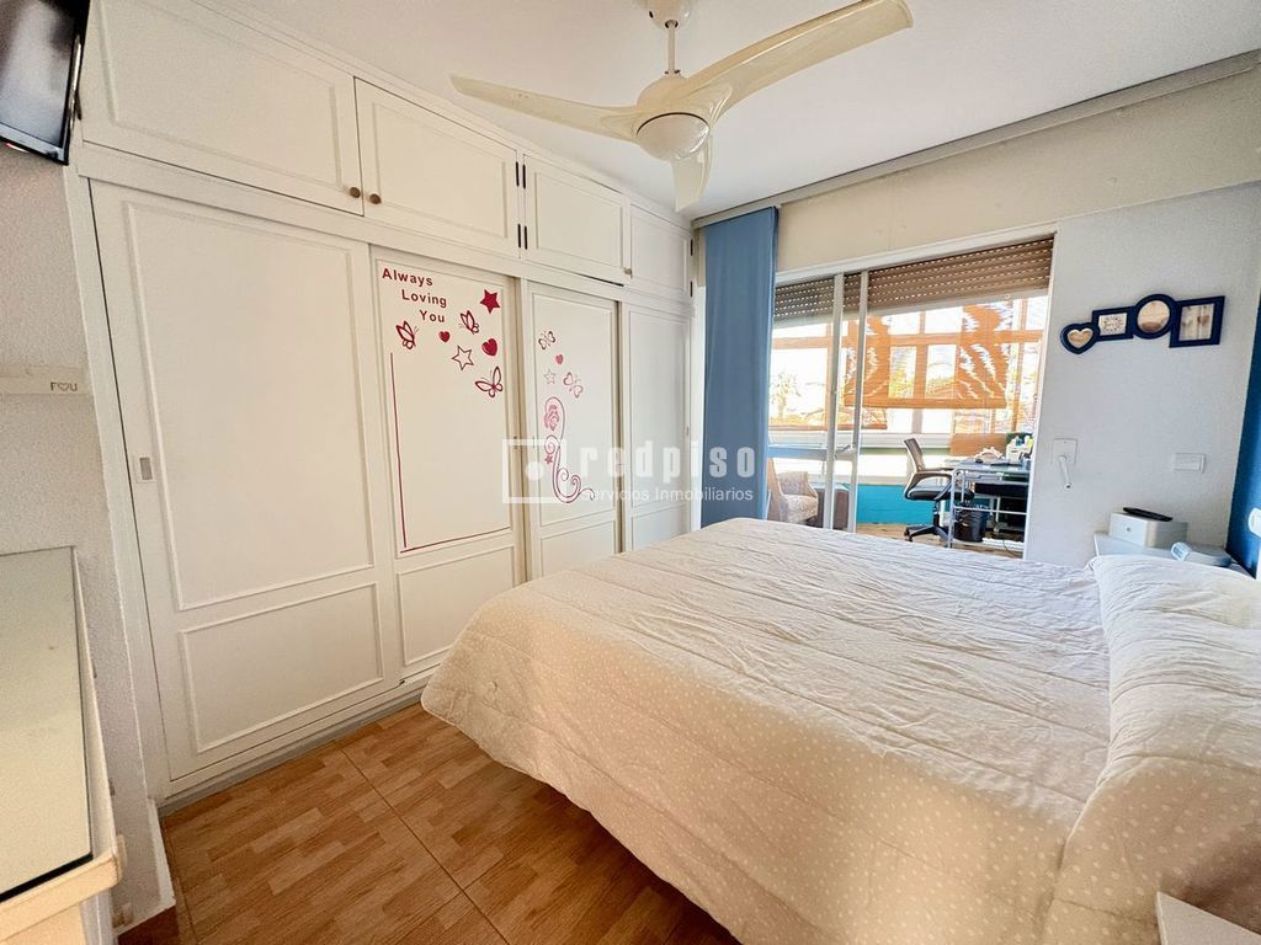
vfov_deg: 85.7
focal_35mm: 14
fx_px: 510
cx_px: 630
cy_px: 472
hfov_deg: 102.1
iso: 640
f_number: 2.2
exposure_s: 1/60
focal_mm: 2.22
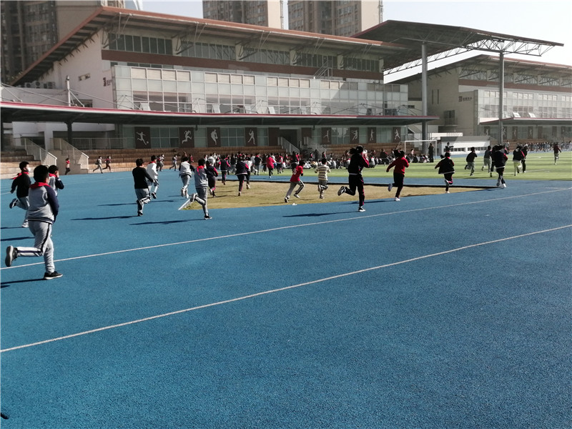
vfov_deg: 41.8
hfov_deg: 54.0
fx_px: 562
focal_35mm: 34
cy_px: 214
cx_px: 286
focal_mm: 3.62
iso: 50
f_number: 1.8
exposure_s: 1/1414
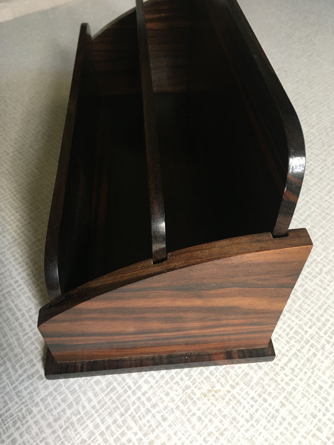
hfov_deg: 48.2
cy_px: 222
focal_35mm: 29
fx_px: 373
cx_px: 167
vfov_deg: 61.7
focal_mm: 4.15
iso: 125
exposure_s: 1/33
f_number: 2.2
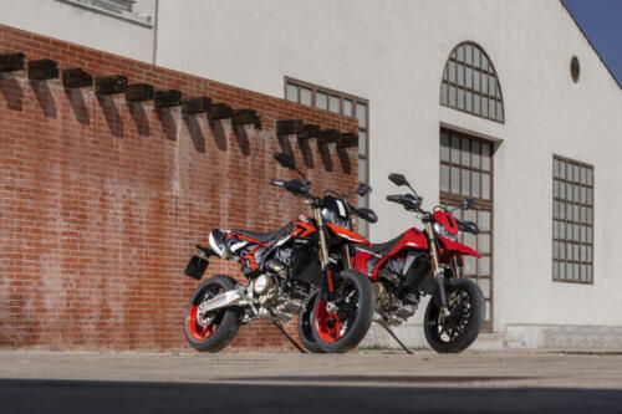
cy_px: 207
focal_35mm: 70
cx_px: 311
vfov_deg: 19.4
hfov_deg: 28.9
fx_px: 1209
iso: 50
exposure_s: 1/400
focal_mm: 70
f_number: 5.6
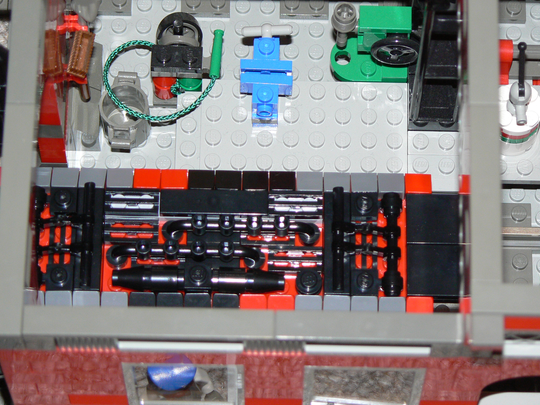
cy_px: 203
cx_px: 269
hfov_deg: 12.9
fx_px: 2387
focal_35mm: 153
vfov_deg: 9.7
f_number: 3.2
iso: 100
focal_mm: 24.1
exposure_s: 1/50
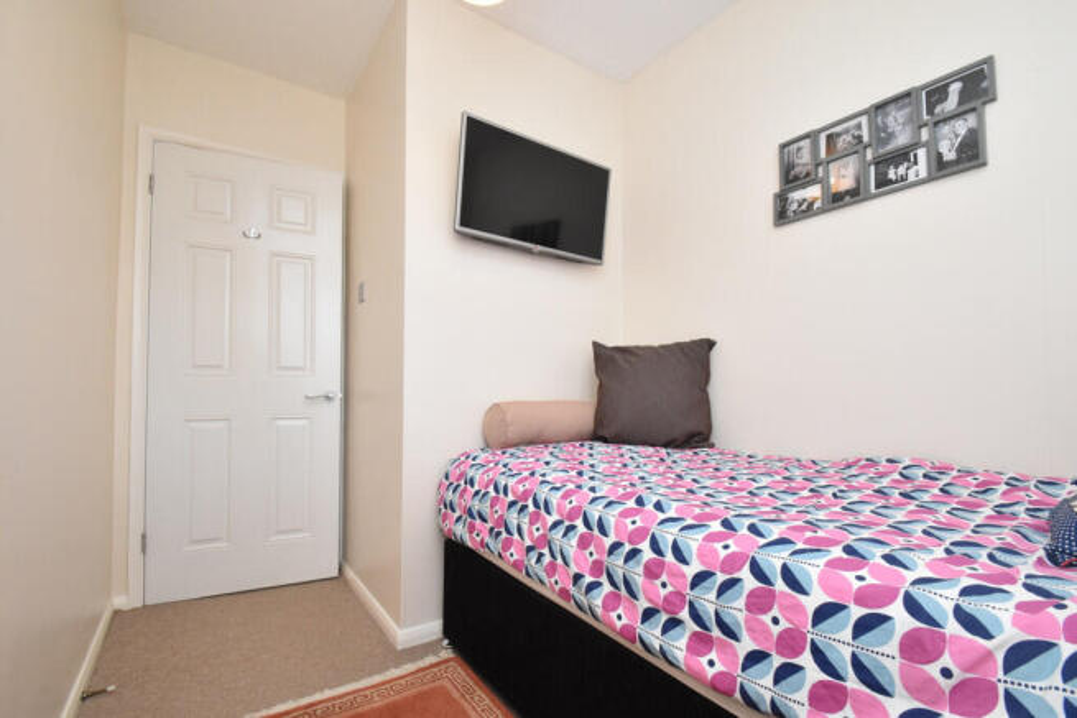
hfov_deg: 100.4
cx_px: 538
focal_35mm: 15
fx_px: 449
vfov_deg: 77.4
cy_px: 359
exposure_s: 1/60
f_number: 10
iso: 1600
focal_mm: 10
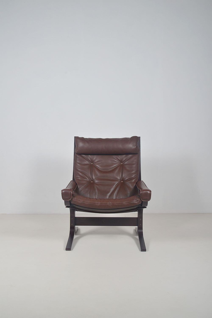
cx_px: 106
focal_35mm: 38
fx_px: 332
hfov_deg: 35.4
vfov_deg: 51.3
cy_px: 159
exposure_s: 1/125
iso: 100
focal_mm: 25
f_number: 22
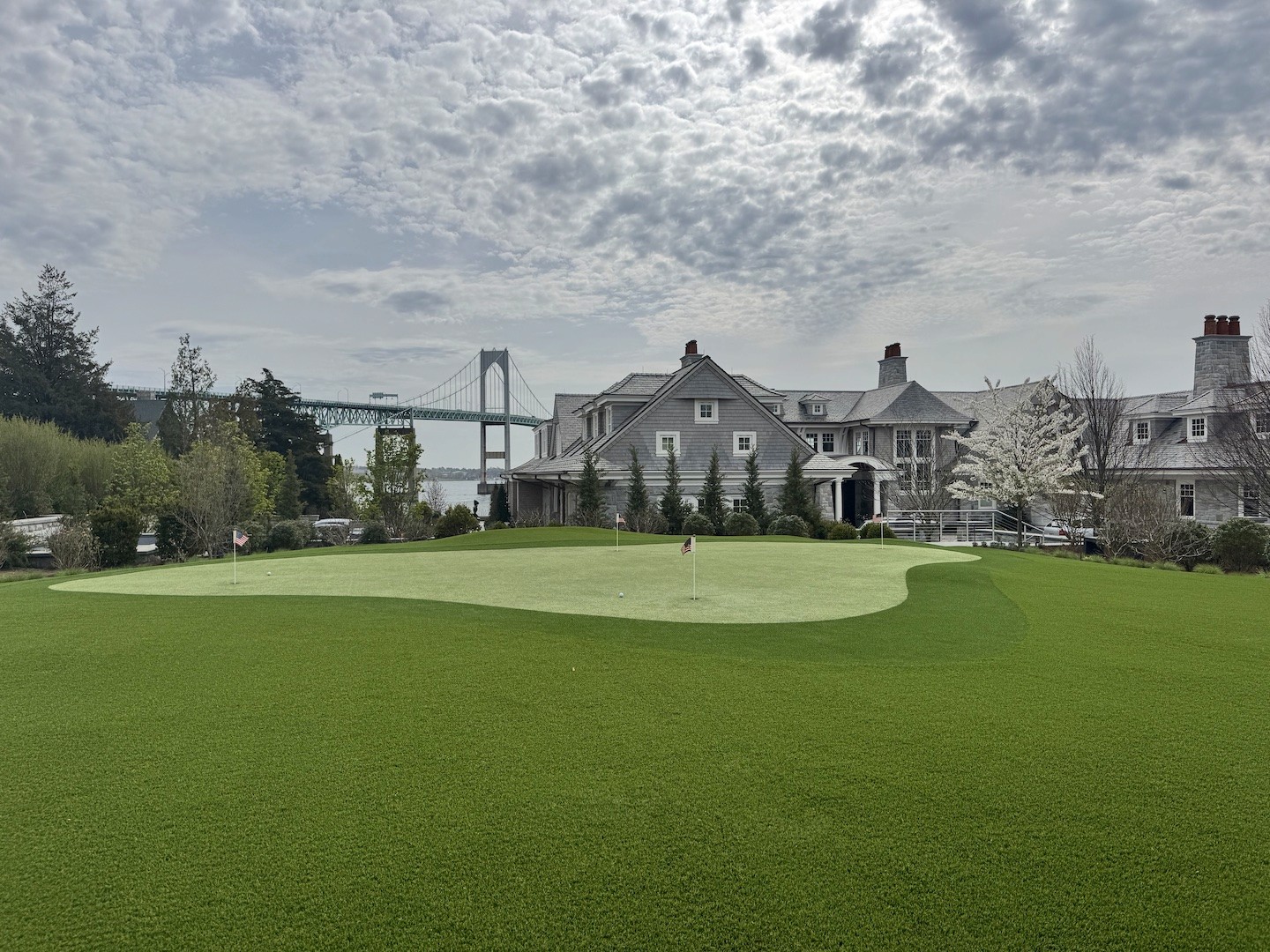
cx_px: 635
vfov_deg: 56.8
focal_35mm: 24
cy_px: 476
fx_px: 881
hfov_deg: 71.6
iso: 80
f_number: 1.78
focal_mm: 6.76
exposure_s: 1/12346
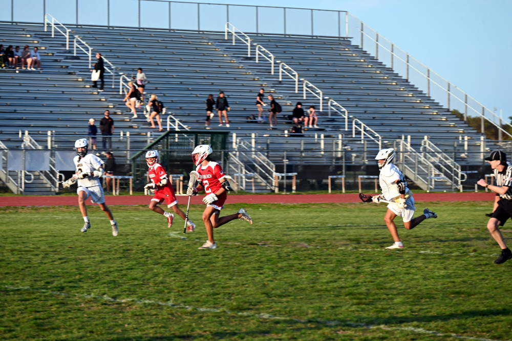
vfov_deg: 9.1
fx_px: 2132
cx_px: 256
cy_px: 170
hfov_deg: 13.7
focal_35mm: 150
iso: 560
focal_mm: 150
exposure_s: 1/250
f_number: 6.3
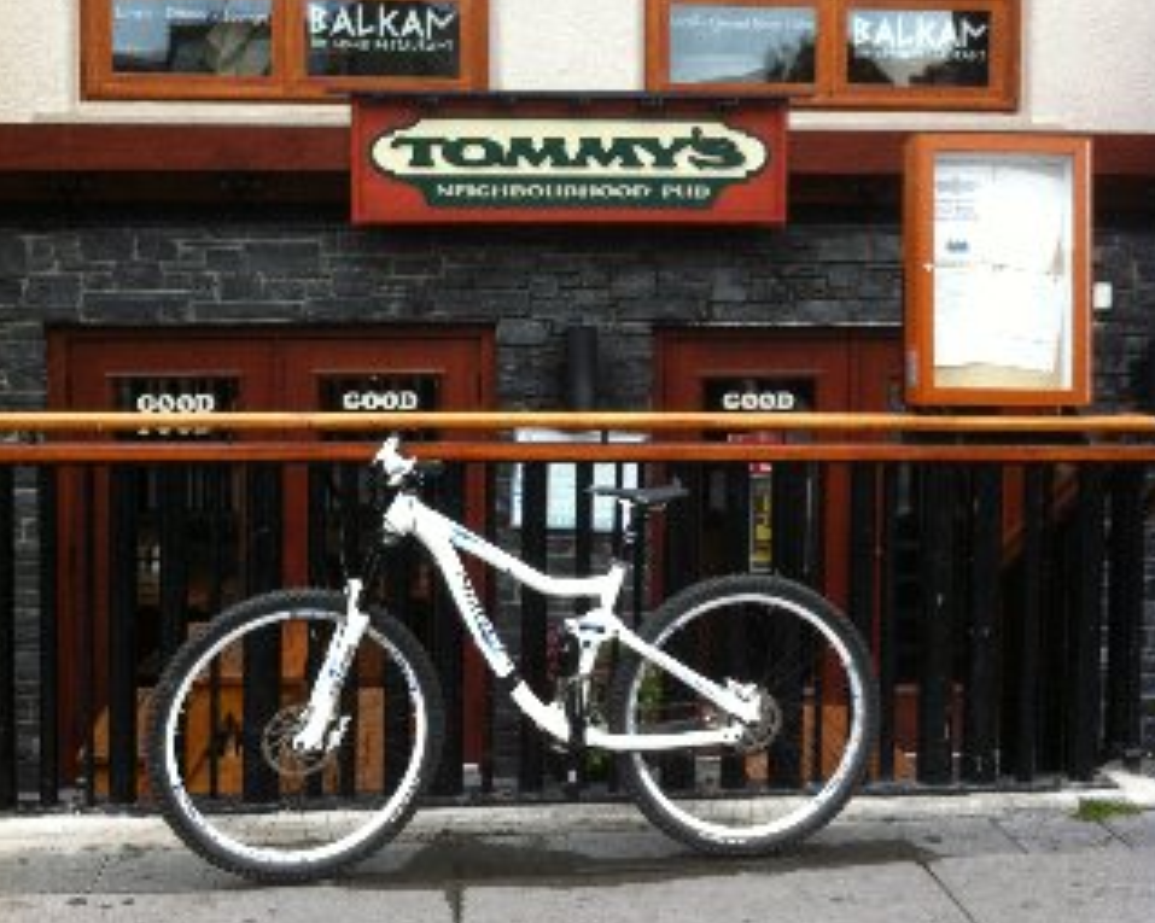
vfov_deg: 32.0
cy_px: 373
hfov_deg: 39.6
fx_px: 1606
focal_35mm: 47
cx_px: 583
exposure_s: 1/159
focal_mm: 3.85
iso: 80
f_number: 2.8
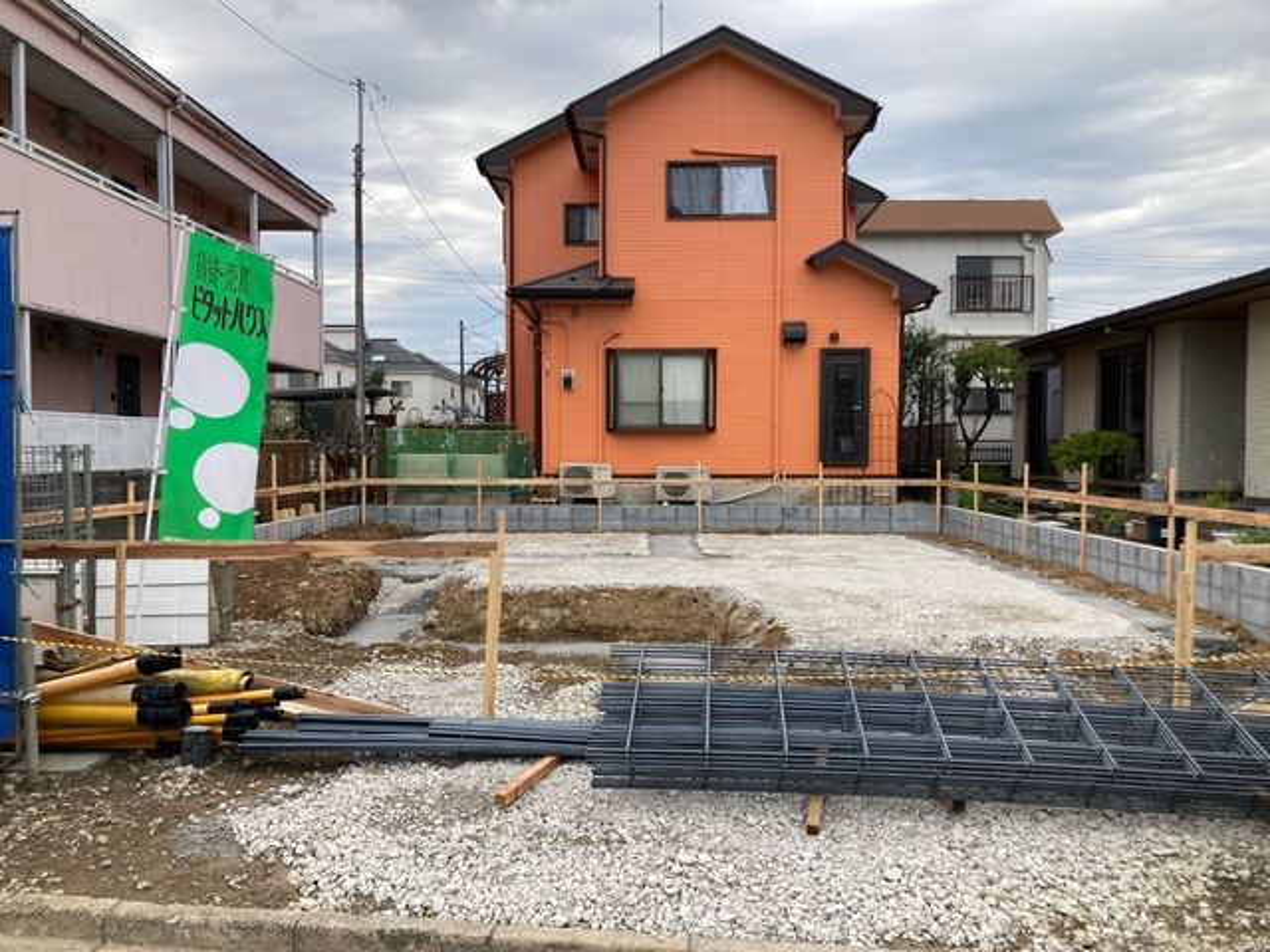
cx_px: 635
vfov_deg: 49.7
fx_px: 1027
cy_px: 476
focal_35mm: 28
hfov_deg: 63.4
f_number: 1.8
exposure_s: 1/1012
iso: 20
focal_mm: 3.99
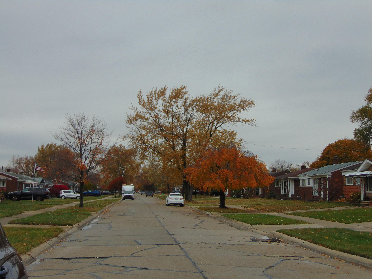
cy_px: 140
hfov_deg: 32.2
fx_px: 645
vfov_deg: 24.4
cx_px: 186
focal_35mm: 60
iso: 80
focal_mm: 10.8
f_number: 3.6
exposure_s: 1/500
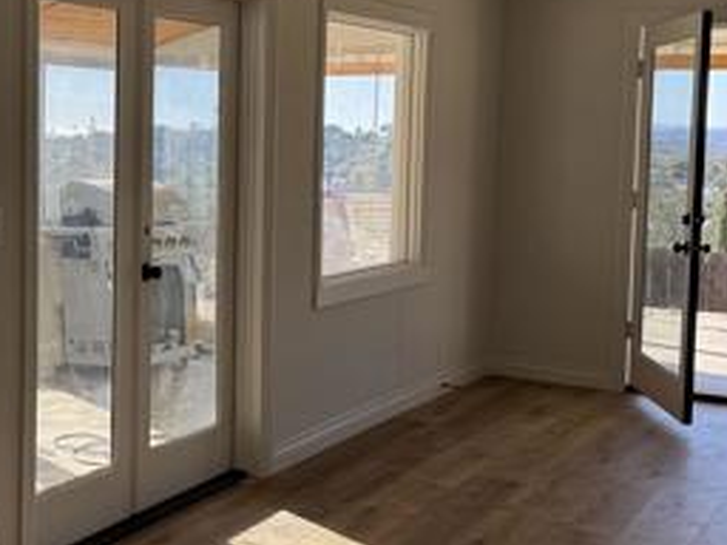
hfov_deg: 31.3
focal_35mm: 60
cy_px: 230
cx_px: 142
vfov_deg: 24.4
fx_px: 1260
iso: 80
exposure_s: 1/730
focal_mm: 6.76
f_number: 1.78
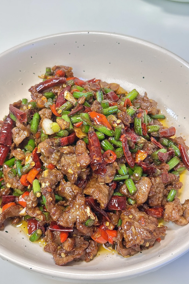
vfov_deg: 39.6
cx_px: 83
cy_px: 142
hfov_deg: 27.0
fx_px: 394
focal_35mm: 50
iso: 64
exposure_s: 1/159
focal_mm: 6.86
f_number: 1.78
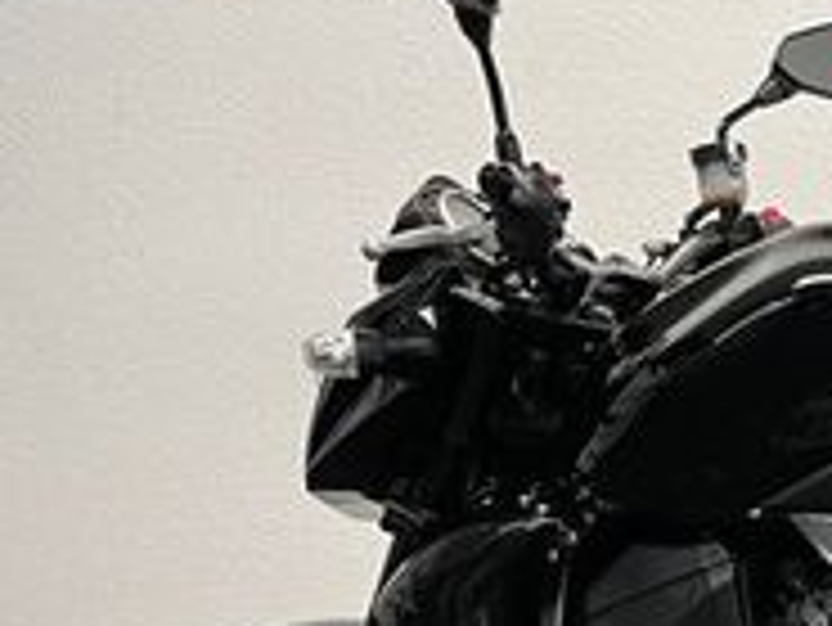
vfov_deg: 16.1
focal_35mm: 90
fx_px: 2165
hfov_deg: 19.8
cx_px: 1115
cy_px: 653
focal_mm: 5.1
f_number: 1.6
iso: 64
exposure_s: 1/50
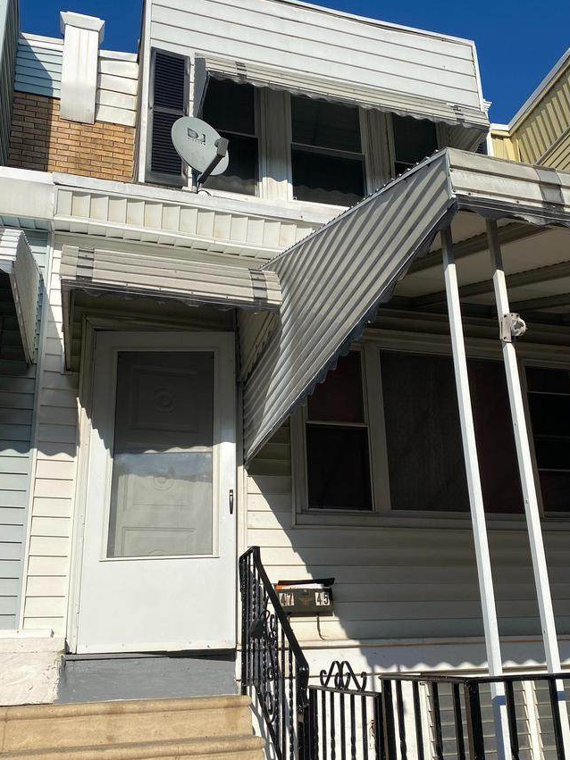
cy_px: 432
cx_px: 316
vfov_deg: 55.2
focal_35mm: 33
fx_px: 725
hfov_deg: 42.9
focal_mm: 4.25
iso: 32
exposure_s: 1/4608
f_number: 1.8
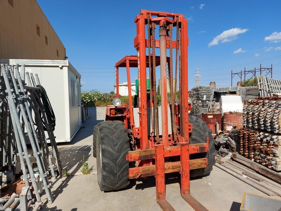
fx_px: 195
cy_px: 106
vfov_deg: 56.8
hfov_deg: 71.6
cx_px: 140
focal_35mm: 24
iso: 32
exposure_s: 1/1554
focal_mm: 5.23
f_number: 1.8
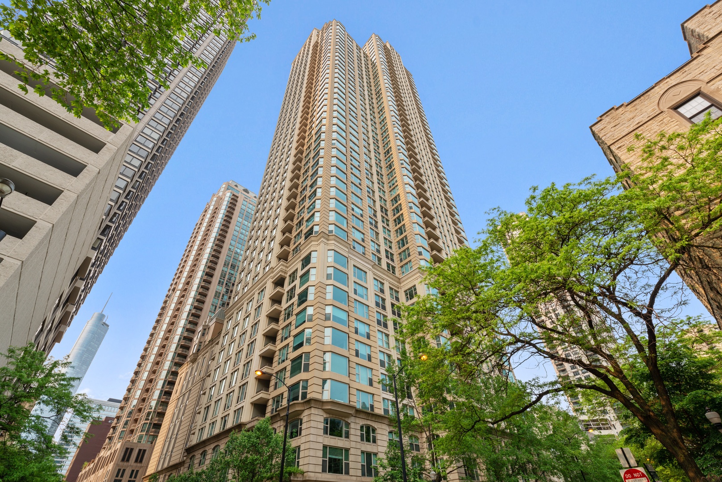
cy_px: 241
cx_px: 361
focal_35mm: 15
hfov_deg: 100.4
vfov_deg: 77.4
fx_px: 301
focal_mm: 15
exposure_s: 1/80
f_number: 8
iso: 100
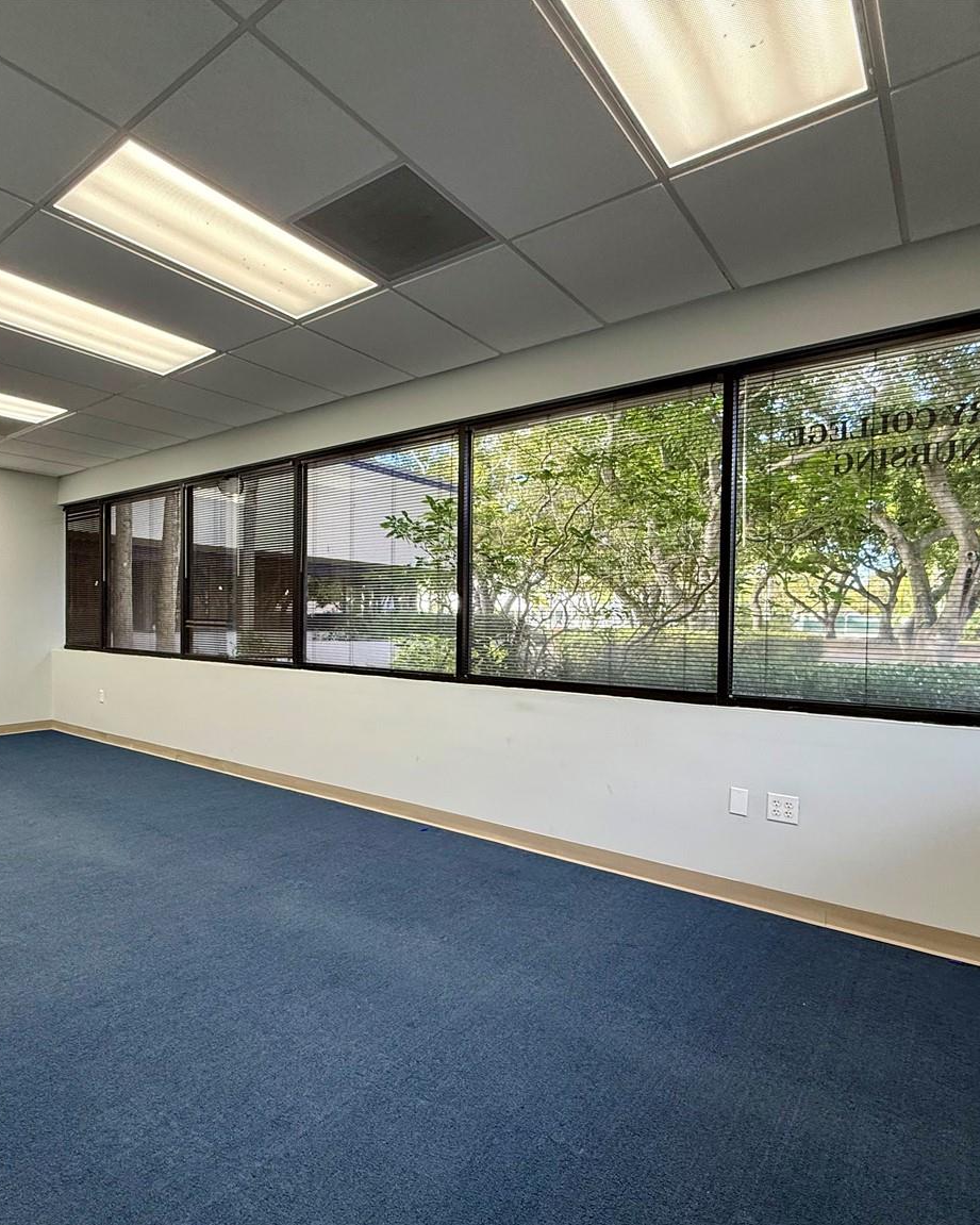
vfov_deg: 83.2
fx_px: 689
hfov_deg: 70.6
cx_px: 427
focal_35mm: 19
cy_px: 636
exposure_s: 1/120
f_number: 2.2
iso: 200
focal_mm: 2.22
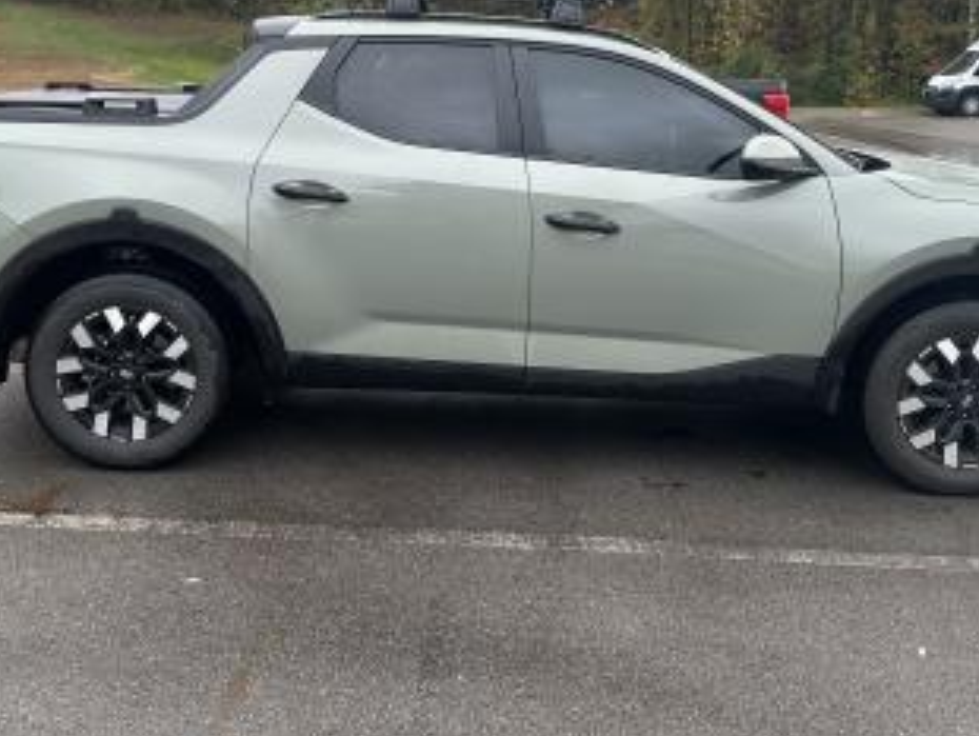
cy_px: 215
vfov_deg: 36.3
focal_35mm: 39
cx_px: 474
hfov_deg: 47.8
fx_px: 1104
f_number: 1.78
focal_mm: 6.86
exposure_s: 1/221
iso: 64
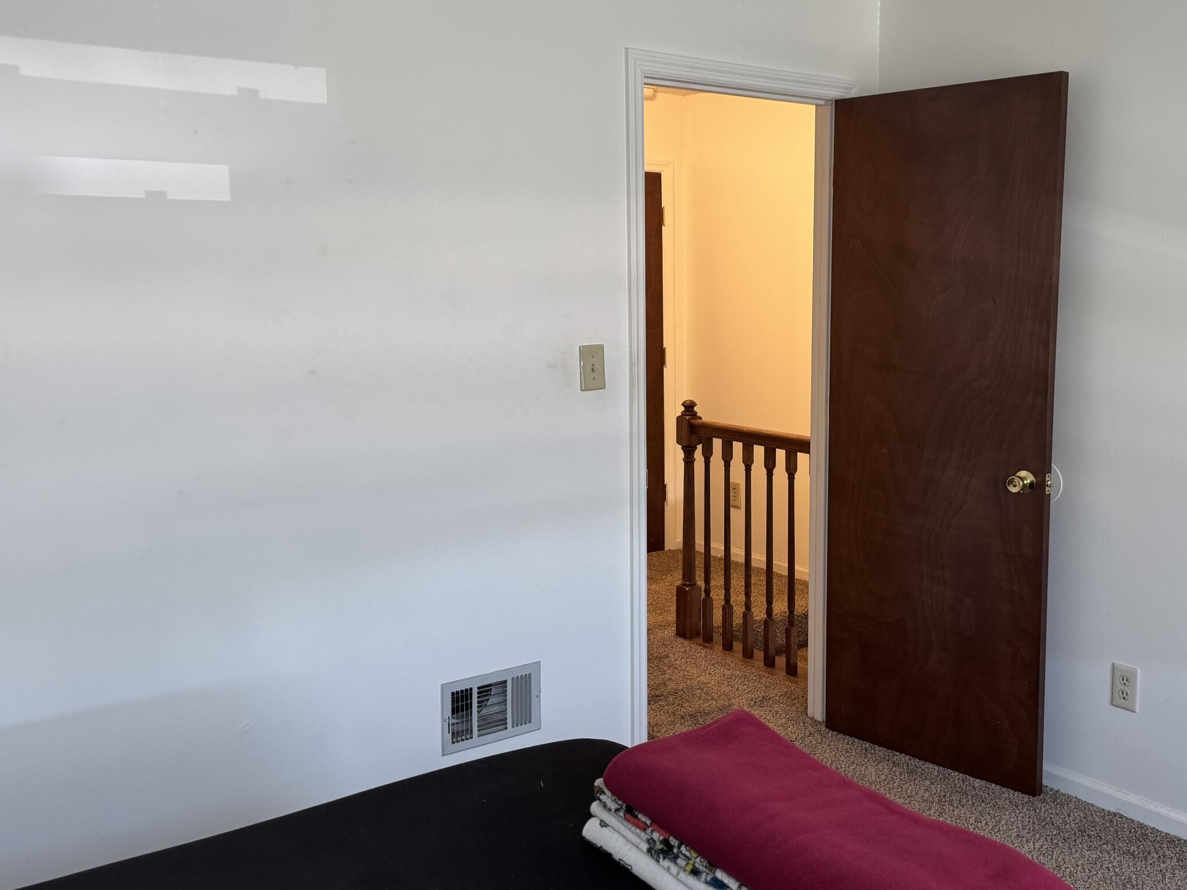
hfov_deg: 52.3
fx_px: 1200
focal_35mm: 35
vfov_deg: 40.7
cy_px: 418
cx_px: 712
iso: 160
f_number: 1.78
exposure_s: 1/60
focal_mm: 6.76
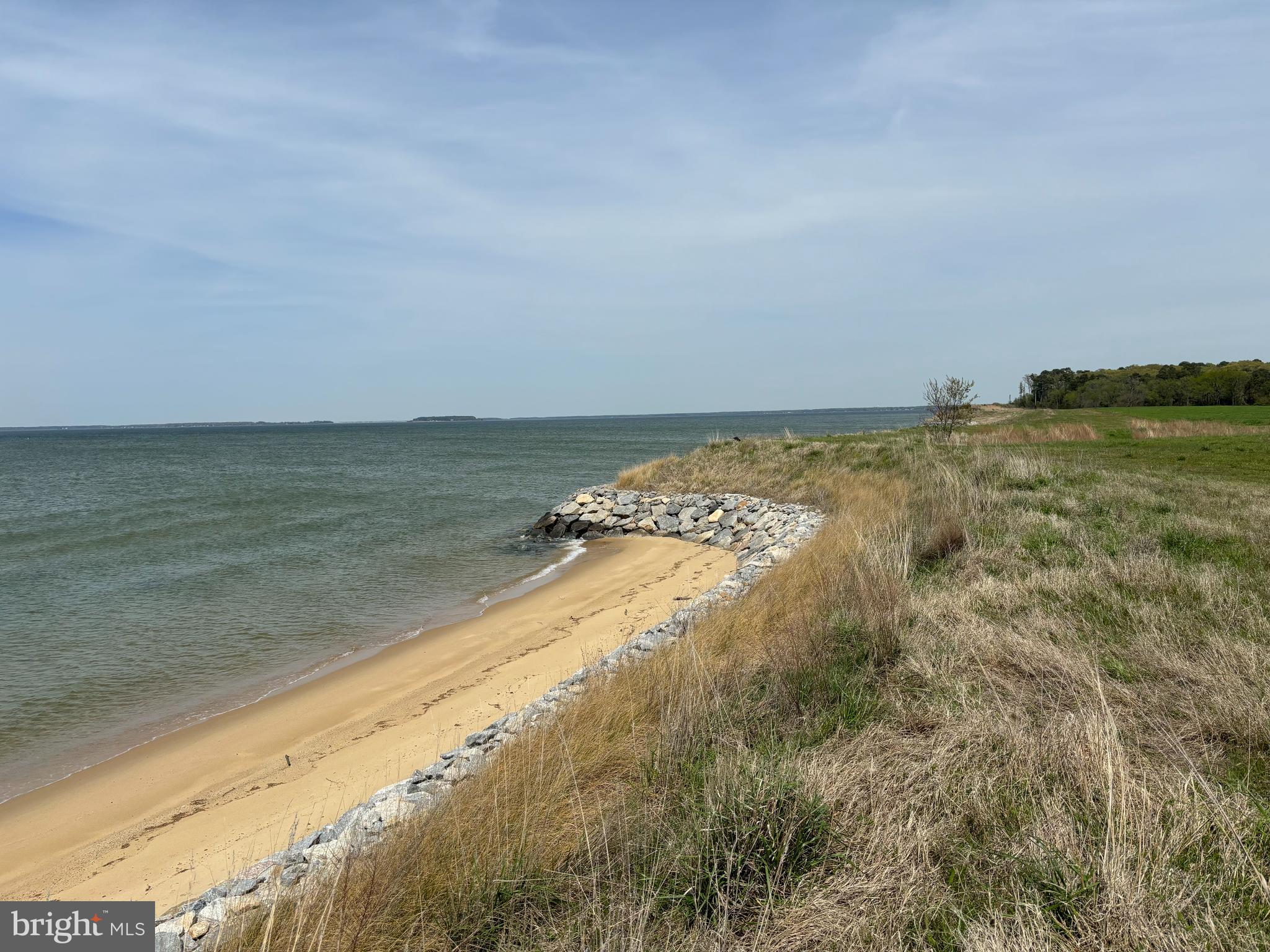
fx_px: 954
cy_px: 476
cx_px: 635
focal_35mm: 26
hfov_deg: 67.3
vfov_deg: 53.1
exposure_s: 1/7194
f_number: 1.6
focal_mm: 5.96
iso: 50
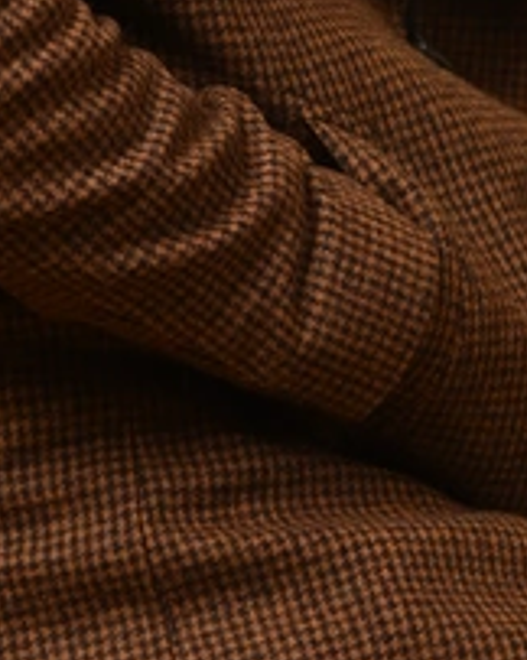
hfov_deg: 4.0
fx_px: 7459
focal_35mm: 382
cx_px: 446
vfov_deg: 5.1
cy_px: 358
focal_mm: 50
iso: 160
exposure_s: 1/1000
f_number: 2.2
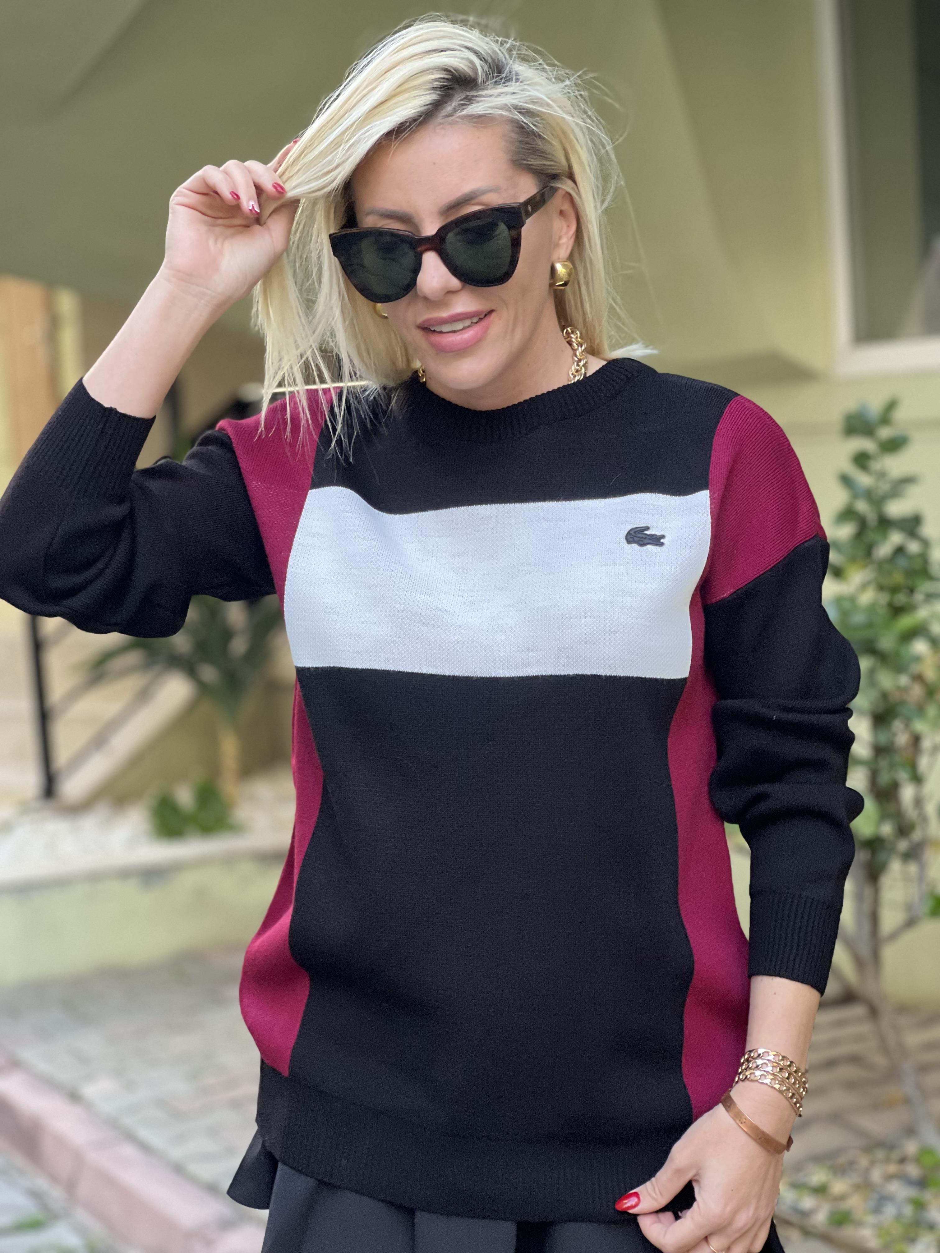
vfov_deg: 25.3
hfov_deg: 19.1
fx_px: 2788
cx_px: 470
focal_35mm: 77
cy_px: 626
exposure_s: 1/75
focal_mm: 9
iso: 250
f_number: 2.8
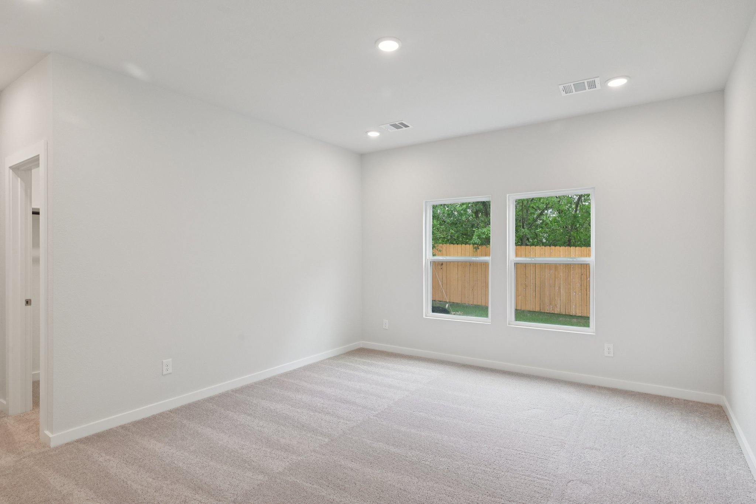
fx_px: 399
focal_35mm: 19
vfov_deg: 64.5
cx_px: 378
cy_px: 252
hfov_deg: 86.9
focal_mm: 19
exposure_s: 1/25
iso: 400
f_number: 8
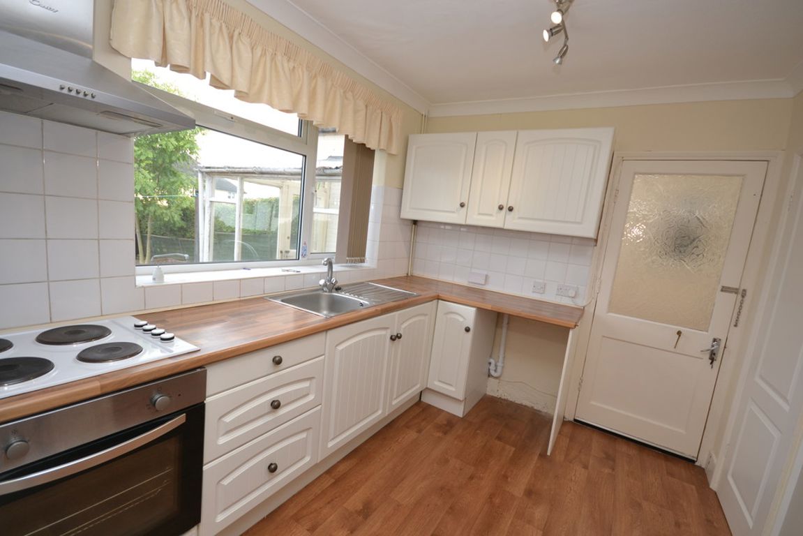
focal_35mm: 15
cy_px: 268
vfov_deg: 77.4
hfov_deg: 100.4
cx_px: 402
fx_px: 335
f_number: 5.6
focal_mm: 10
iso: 320
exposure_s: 1/125
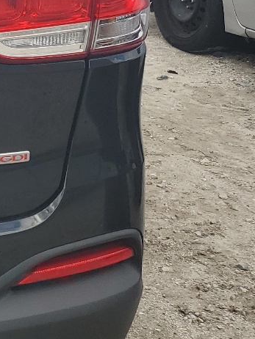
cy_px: 34
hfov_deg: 13.5
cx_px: -292
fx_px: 883
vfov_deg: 21.3
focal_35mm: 90
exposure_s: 1/2500
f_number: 1.5
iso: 50
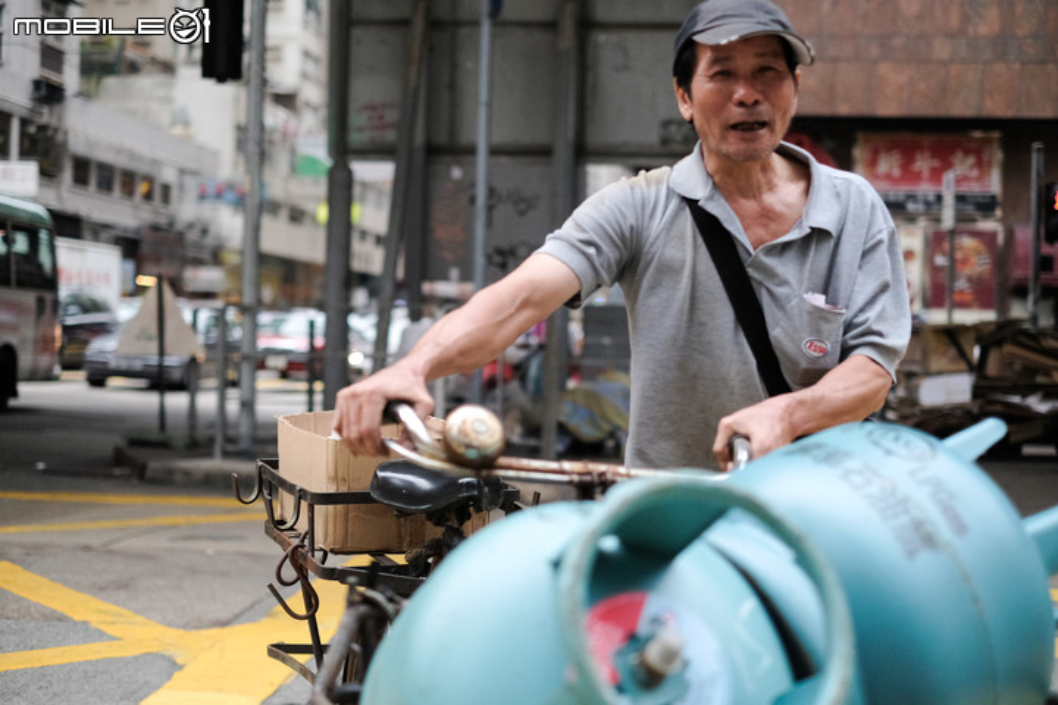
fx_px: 1557
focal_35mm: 53
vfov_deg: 25.5
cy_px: 352
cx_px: 529
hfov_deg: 37.5
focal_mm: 35
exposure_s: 1/1900
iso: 2500
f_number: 1.8
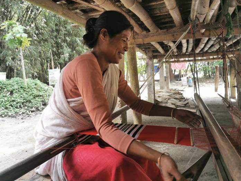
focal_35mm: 28
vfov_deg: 49.8
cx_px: 119
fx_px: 195
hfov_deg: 63.4
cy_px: 92
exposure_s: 1/100
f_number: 1.6
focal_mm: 5.56
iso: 64
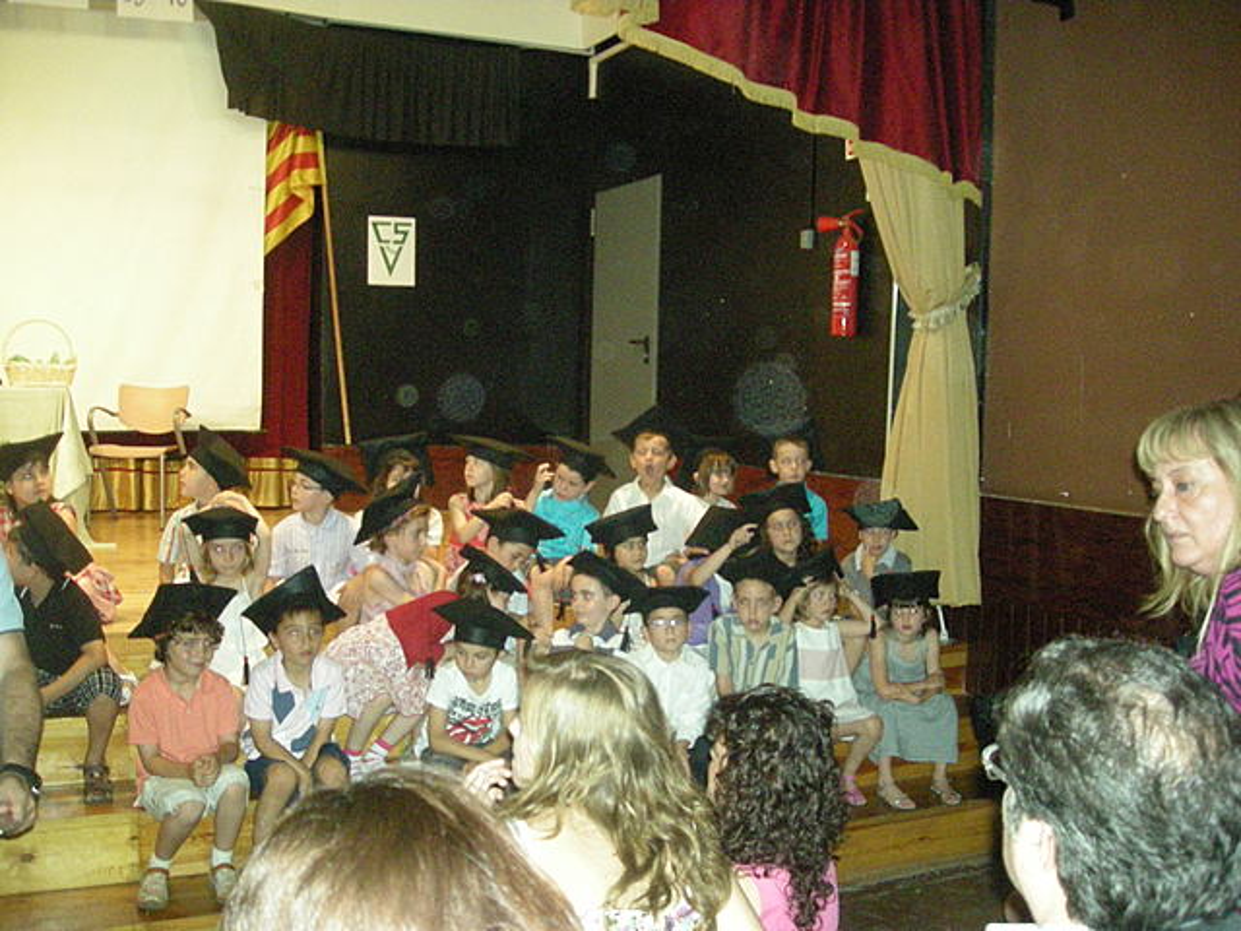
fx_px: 1255
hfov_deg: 52.6
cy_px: 466
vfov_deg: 40.7
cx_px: 620
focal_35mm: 35
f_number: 2.8
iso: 642
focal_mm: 5.7
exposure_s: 1/60
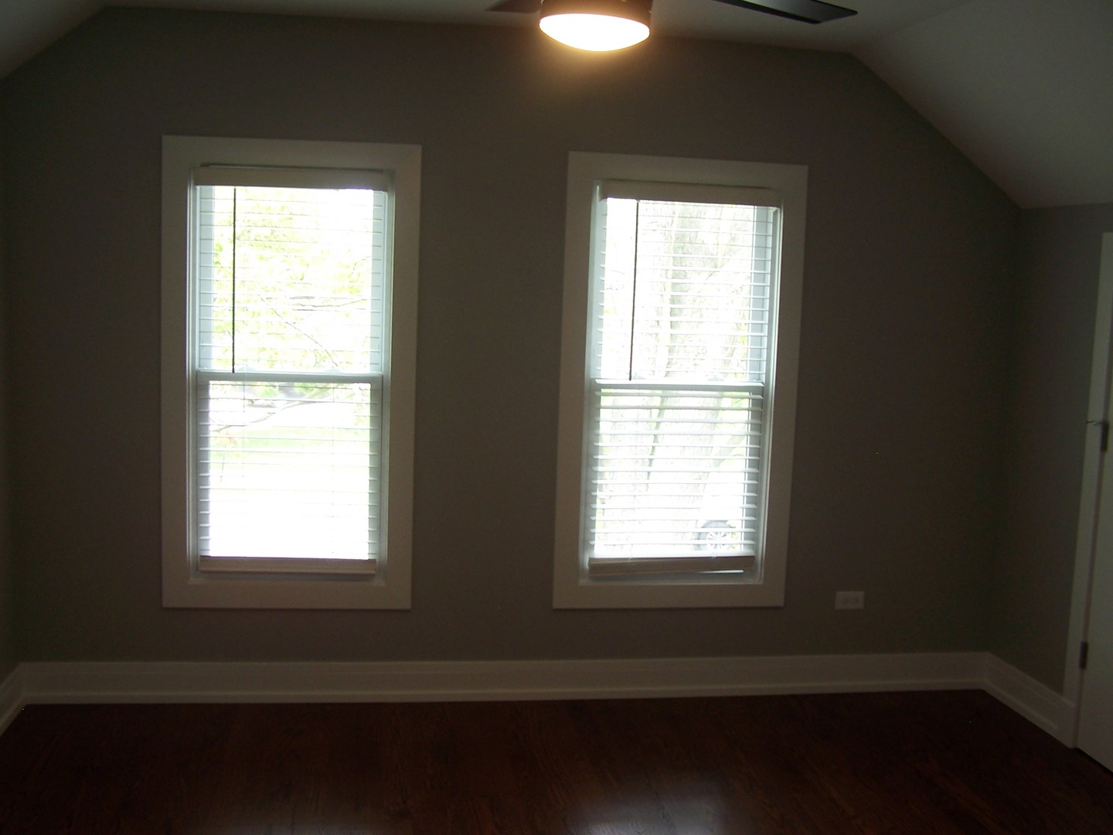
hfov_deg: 49.0
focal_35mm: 38
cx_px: 556
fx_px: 1222
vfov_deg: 37.7
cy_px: 418
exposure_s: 1/30
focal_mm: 6.3
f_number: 2.8
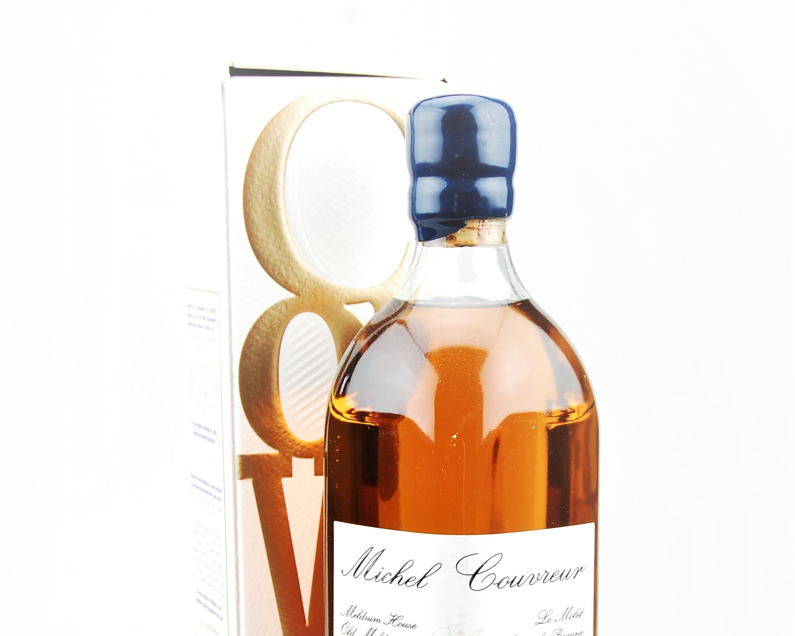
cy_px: 558
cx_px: 396
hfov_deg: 22.5
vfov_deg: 17.8
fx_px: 2000
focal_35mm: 85
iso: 200
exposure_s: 1/25
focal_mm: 40
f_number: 8
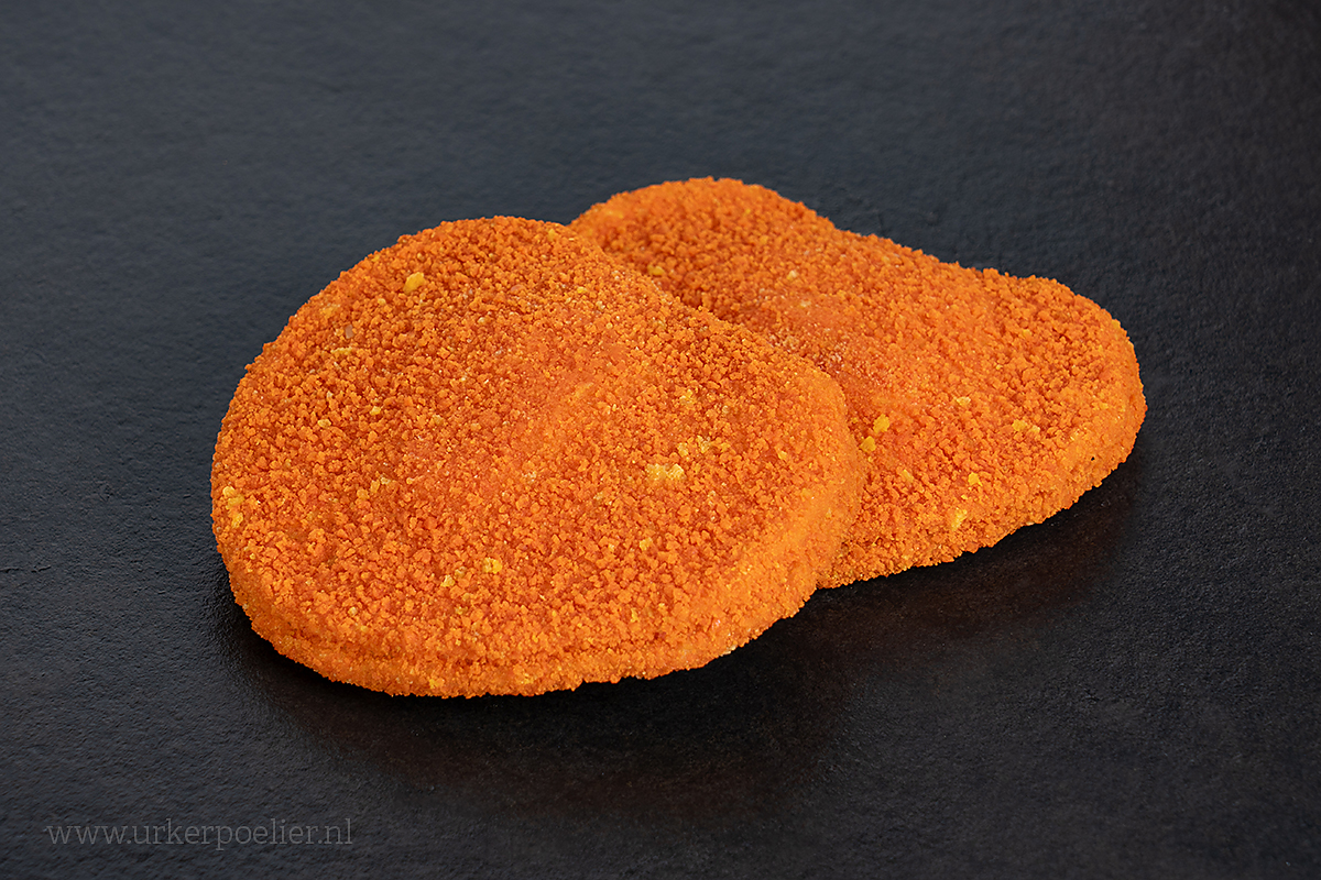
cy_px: 440
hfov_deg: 19.5
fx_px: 3853
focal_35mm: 105
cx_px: 660
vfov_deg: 13.0
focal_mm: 105
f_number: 9
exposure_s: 1/160
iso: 100
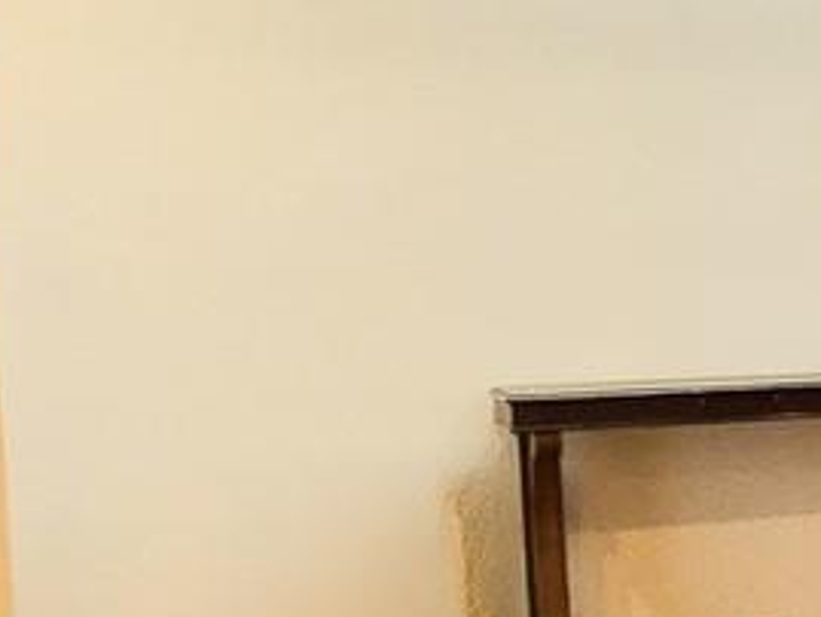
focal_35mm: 99
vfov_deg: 15.0
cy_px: 315
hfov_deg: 8.9
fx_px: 2349
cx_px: 3049
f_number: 2.2
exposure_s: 1/60
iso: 125
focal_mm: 2.2
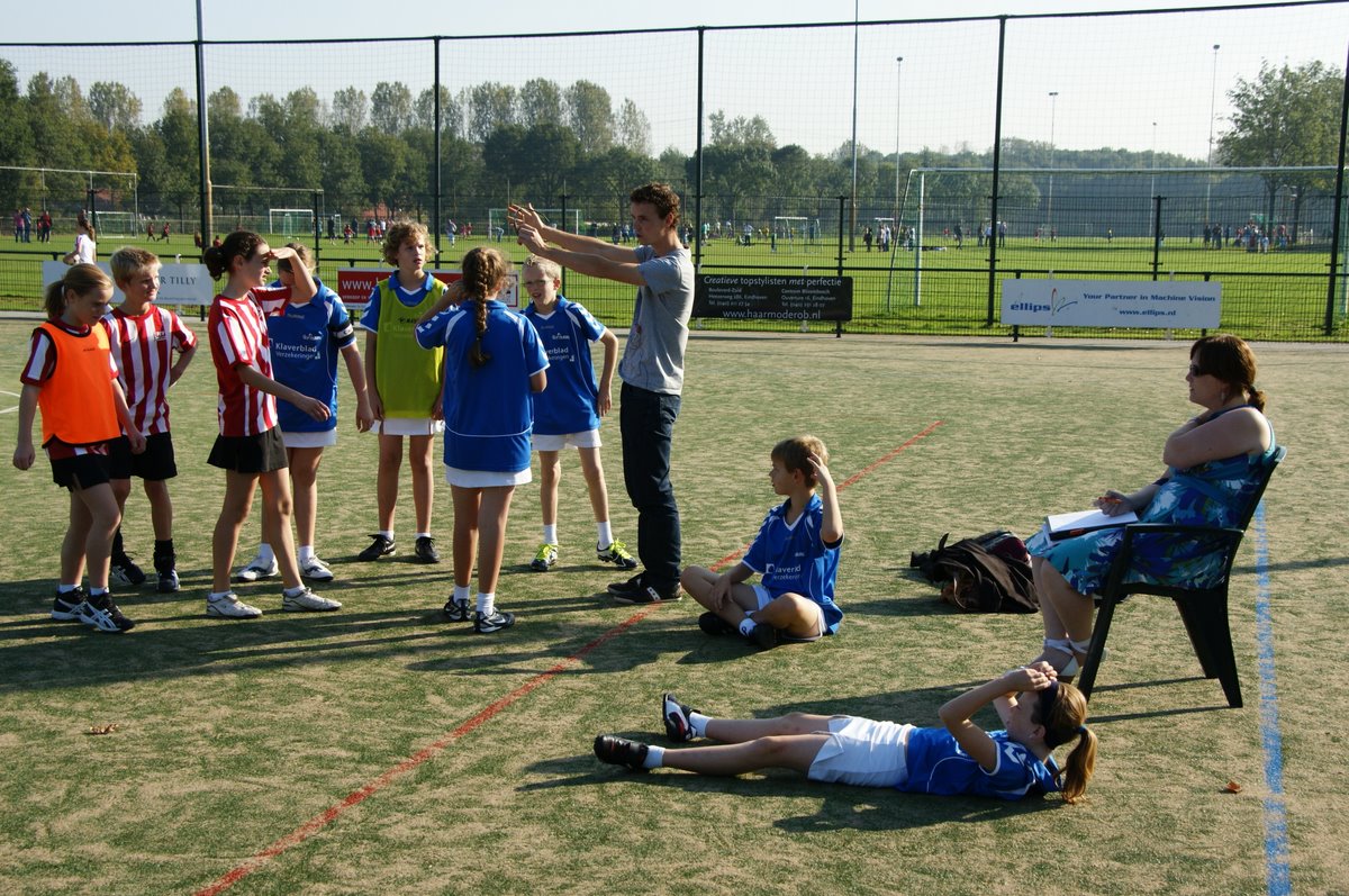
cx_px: 674
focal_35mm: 45
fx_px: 1684
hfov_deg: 43.7
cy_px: 448
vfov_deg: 29.8
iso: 200
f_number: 7.1
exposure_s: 1/400
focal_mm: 30
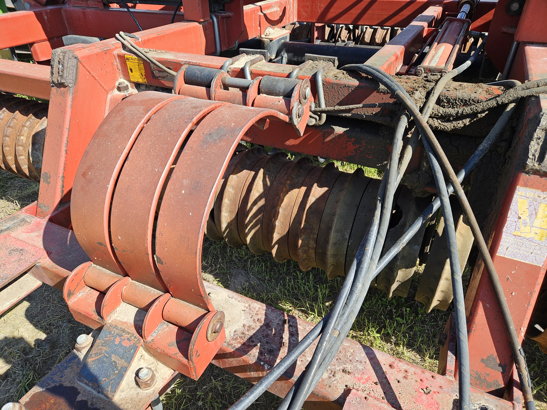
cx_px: 274
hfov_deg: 73.9
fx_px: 363
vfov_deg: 58.9
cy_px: 205
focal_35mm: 23
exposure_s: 1/742
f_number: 1.8
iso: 25
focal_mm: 5.4
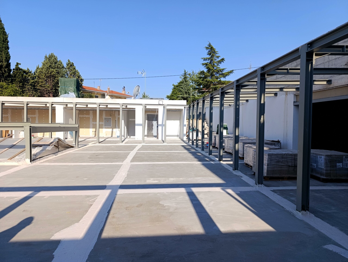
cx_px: 174
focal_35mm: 23
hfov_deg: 73.8
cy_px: 131
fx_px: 232
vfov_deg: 59.0
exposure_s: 1/613
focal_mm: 6.14
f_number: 1.6
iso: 50
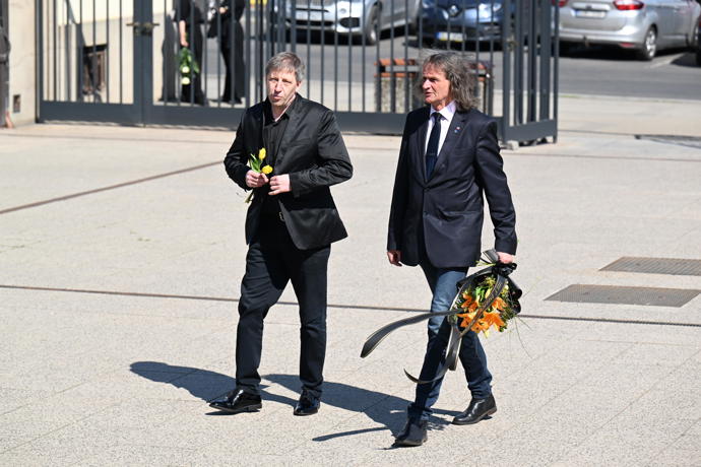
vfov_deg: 9.8
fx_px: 2726
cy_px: 234
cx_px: 350
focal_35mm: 140
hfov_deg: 14.7
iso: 500
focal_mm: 140
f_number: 5.6
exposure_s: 1/2500
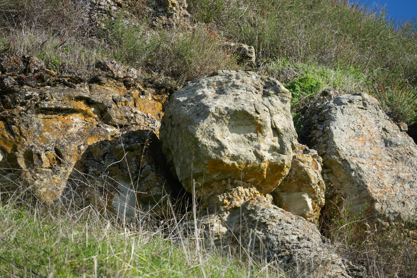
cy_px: 139
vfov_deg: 7.2
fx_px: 2212
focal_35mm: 191
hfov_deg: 10.8
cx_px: 208
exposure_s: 1/1000
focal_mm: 191
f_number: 7.1
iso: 500
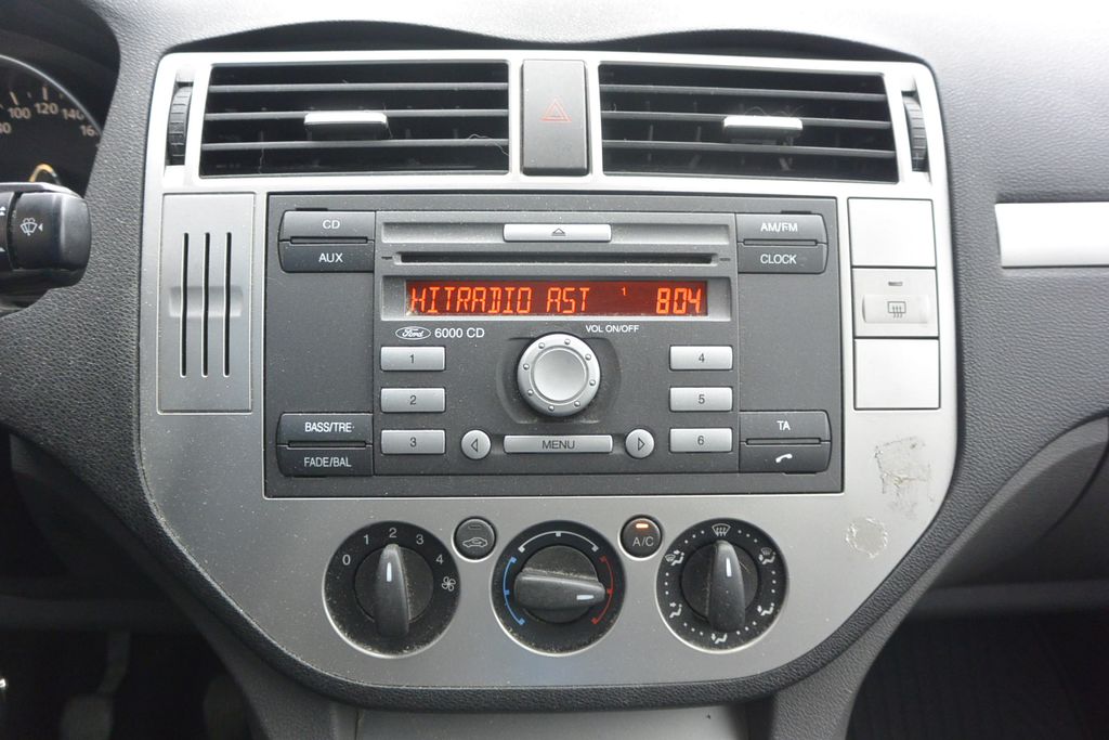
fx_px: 832
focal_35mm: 27
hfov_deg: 67.4
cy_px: 370
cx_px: 554
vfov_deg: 47.9
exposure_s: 1/60
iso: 500
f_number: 3.5
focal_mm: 10
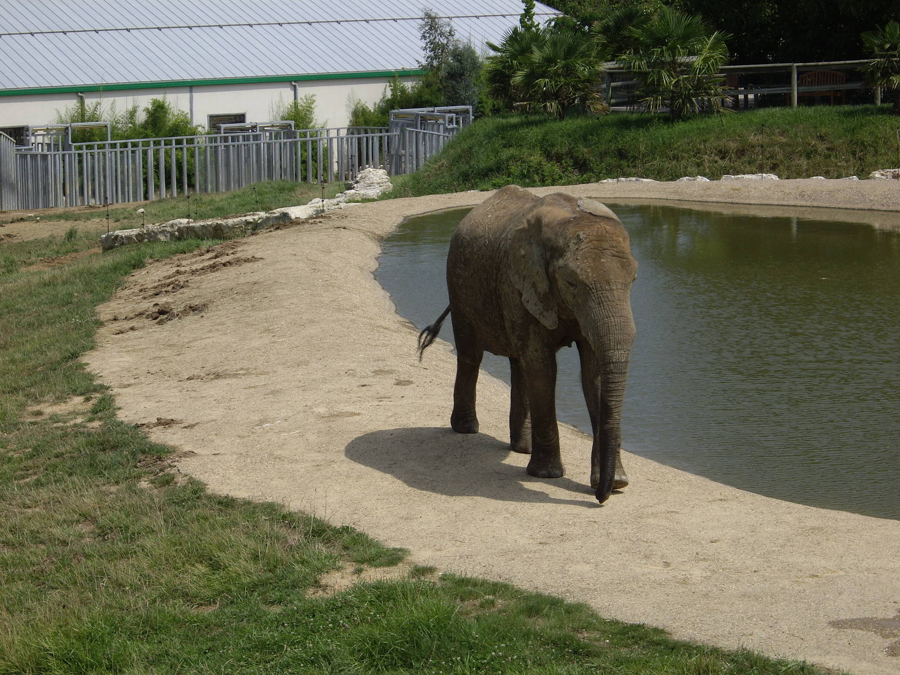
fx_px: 2964
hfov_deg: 17.3
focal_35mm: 114
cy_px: 338
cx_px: 450
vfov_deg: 13.0
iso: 50
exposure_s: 1/500
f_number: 5.4
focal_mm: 23.7
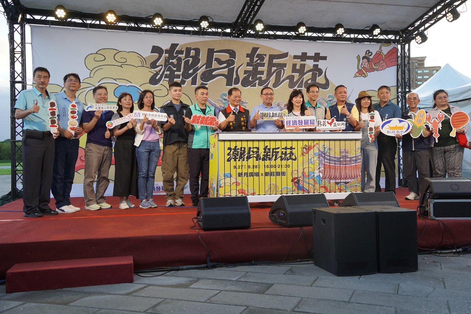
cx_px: 236
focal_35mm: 36
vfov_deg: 36.9
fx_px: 471
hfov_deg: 53.1
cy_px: 157
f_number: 4
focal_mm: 36
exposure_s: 1/160
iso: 200
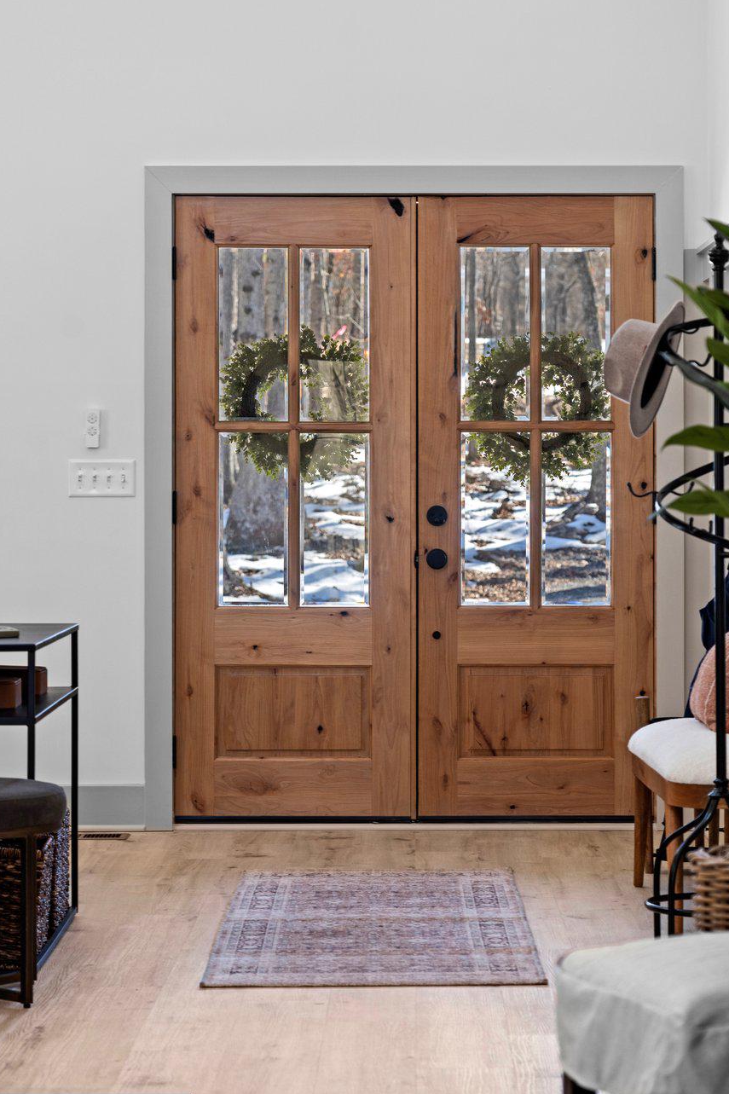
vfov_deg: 21.0
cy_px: 509
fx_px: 2947
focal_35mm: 97
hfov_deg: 14.1
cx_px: 414
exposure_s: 1/40
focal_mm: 81
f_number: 5
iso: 500
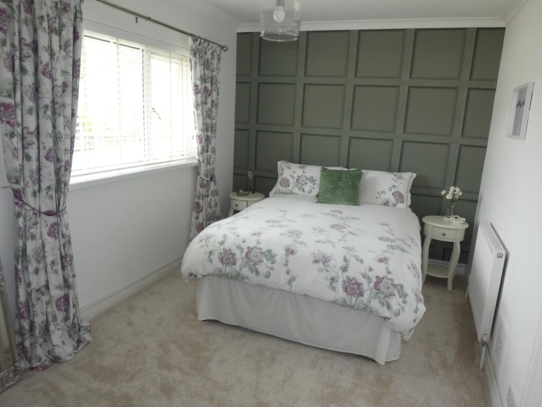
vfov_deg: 54.9
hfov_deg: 69.4
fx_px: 391
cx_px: 271
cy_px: 204
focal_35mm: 25
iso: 100
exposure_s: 1/60
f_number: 3
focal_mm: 4.4
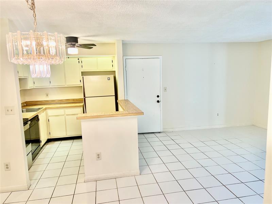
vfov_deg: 53.1
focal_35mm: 26
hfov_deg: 67.3
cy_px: 102
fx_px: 204
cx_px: 136
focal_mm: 5.7
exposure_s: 1/60
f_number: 1.5
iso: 64
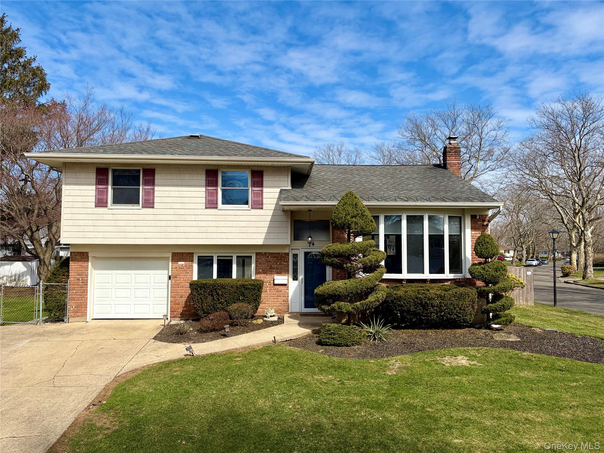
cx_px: 302
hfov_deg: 67.3
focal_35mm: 26
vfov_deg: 53.0
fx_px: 454
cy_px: 226
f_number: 1.6
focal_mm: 5.96
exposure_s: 1/3831
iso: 50
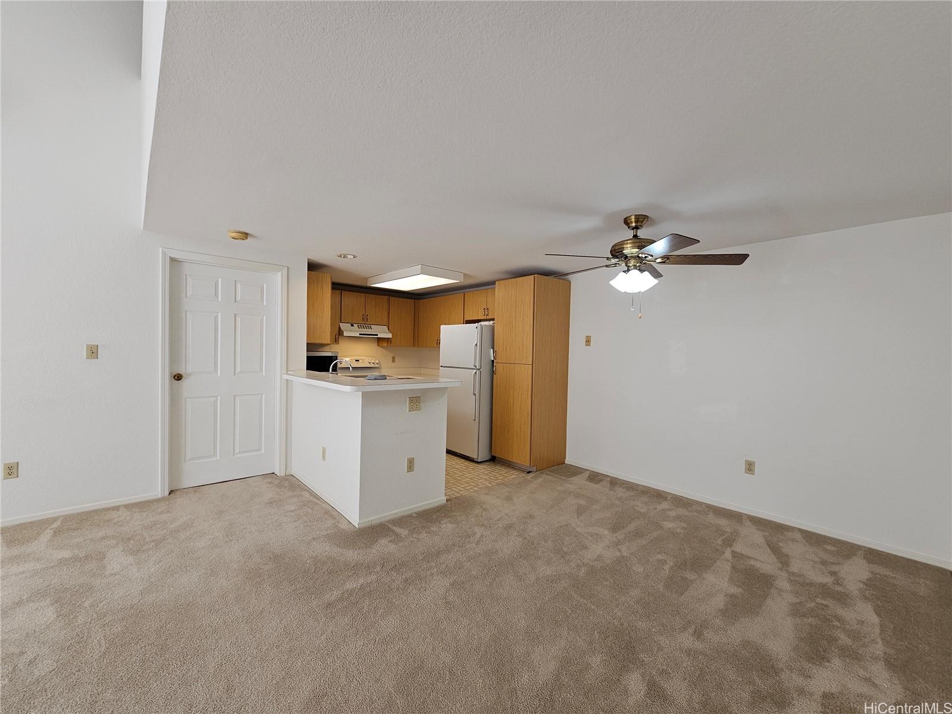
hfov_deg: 106.2
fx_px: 358
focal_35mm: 13
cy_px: 357
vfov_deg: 89.9
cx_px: 476
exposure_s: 1/120
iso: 80
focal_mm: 2.2
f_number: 2.2
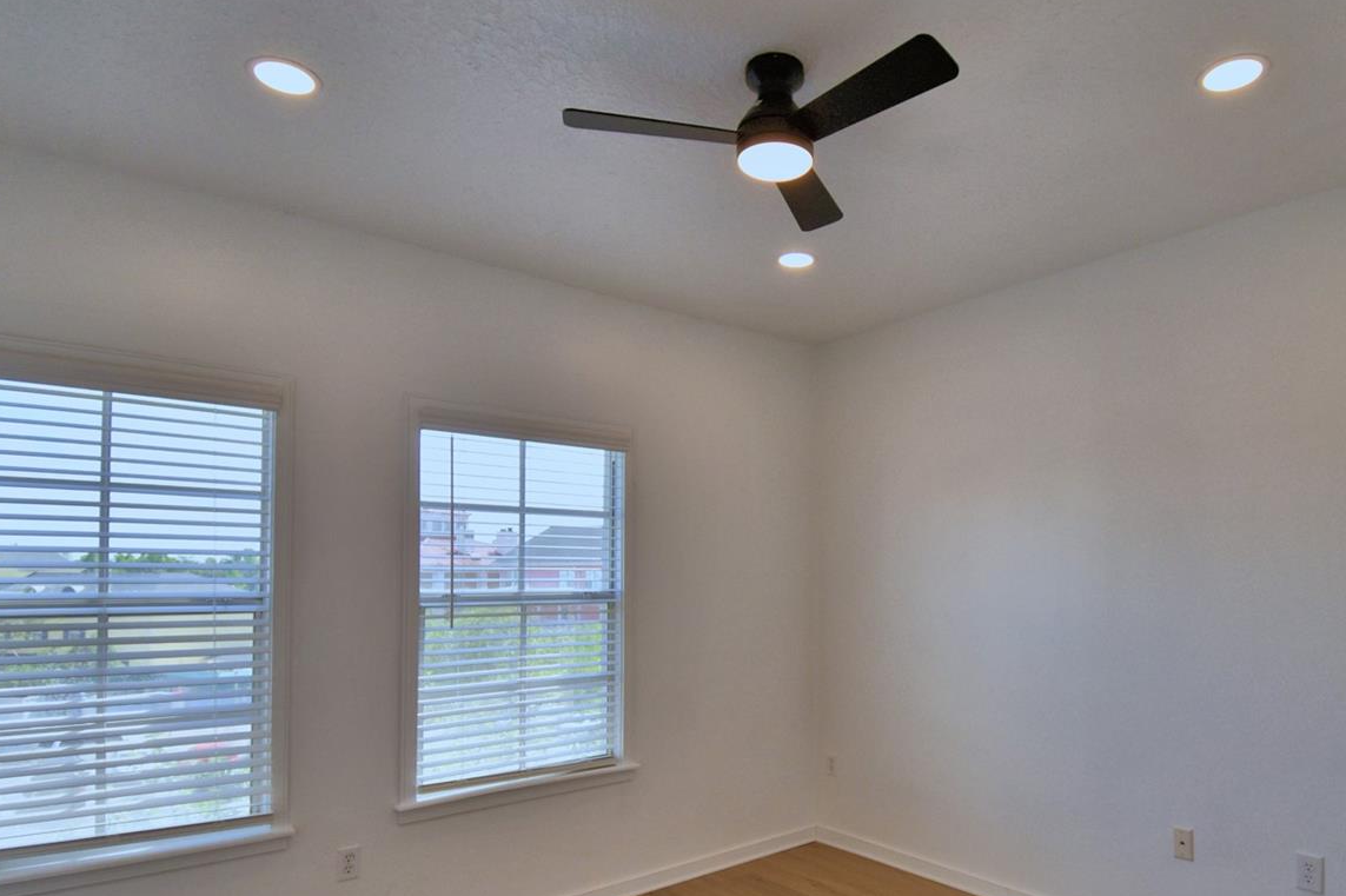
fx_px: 785
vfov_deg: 58.7
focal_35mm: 21
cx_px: 800
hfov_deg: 80.4
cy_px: 557
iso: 200
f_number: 4.5
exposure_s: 1/400
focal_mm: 10
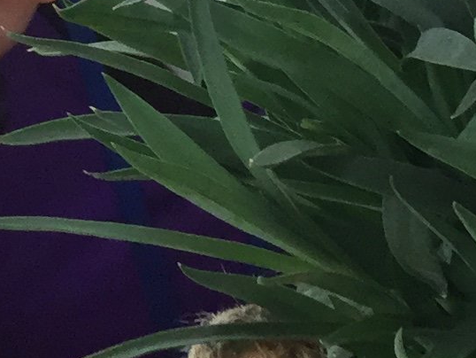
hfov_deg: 9.8
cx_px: 917
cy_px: -198
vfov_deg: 7.7
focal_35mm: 188
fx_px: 2586
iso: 25
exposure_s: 1/40
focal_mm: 3.3
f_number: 2.4
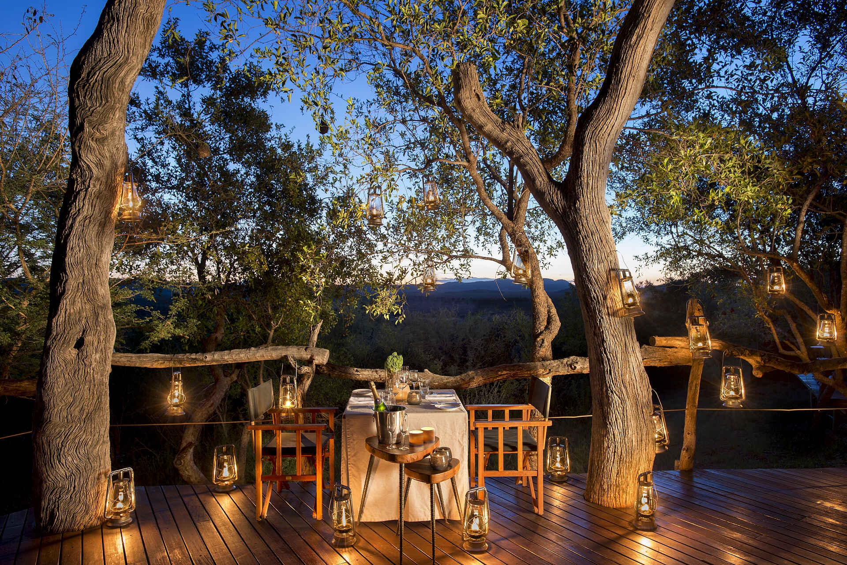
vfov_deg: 43.6
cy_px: 282
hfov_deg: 61.9
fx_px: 706
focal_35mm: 30
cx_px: 424
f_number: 9.5
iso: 200
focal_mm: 30
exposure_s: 20
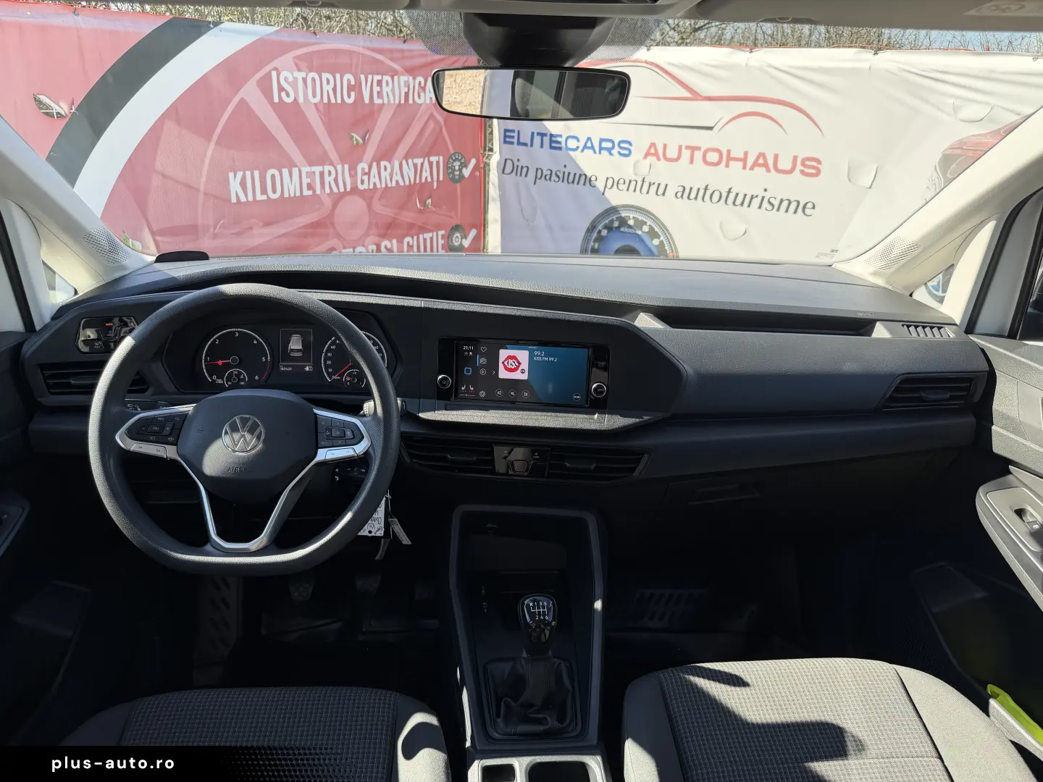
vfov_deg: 56.8
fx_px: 723
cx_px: 522
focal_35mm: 24
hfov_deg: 71.6
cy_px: 391
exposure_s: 1/524
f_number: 1.78
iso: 80
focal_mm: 6.76
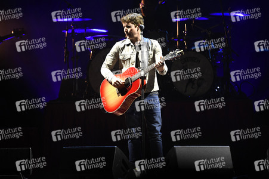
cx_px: 134
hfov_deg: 11.1
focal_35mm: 185
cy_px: 90
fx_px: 1381
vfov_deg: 7.4
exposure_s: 1/320
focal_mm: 185
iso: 1600
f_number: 4
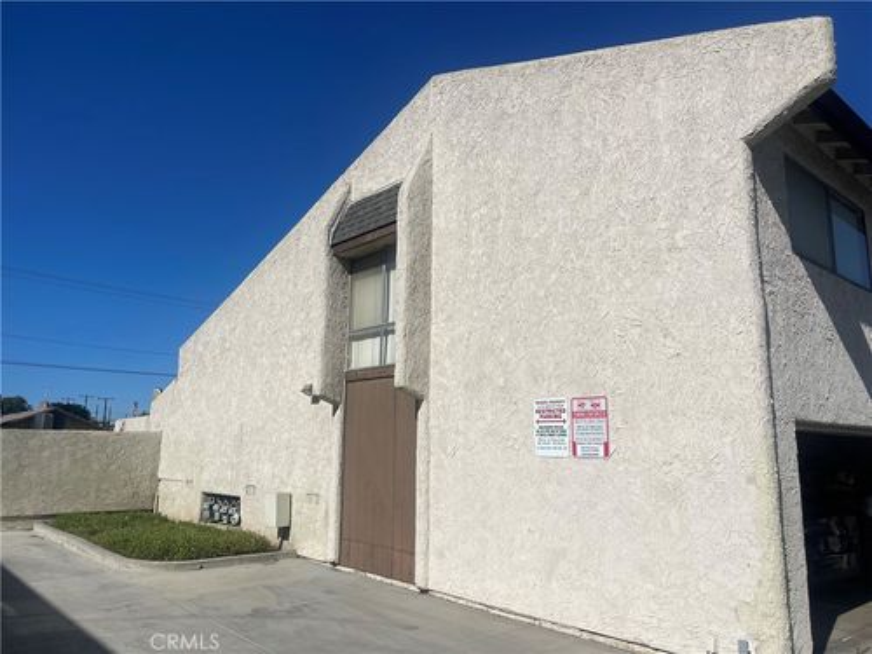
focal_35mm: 25
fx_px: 630
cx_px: 436
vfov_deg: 54.9
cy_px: 327
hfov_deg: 69.4
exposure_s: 1/13514
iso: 40
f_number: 1.6
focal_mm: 5.1
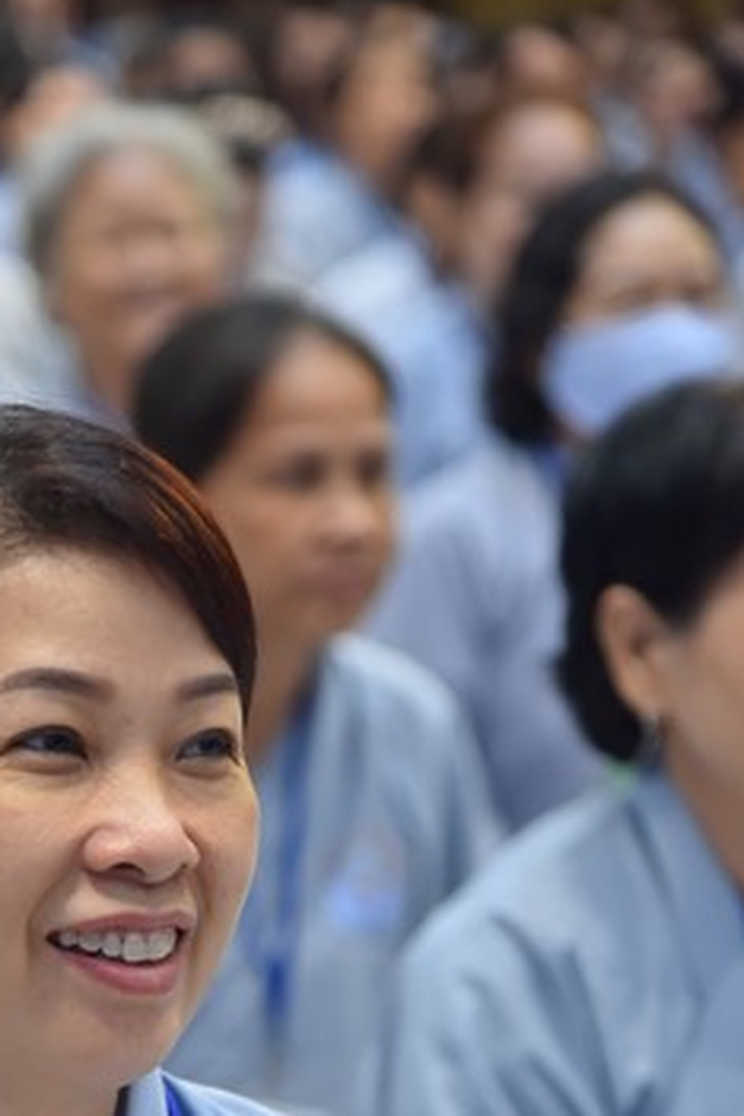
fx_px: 5456
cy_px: 986
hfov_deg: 7.8
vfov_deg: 11.6
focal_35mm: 176
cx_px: 122
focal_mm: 95
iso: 1000
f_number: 4.5
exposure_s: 1/125
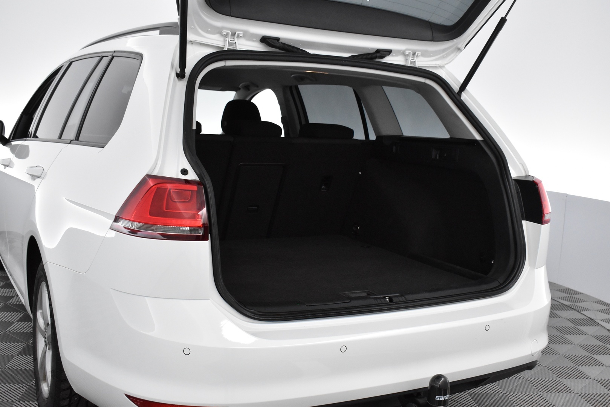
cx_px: 305
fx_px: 661
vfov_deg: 34.2
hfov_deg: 49.5
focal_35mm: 39
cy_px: 204
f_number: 5.6
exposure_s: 1/125
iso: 3200
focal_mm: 26
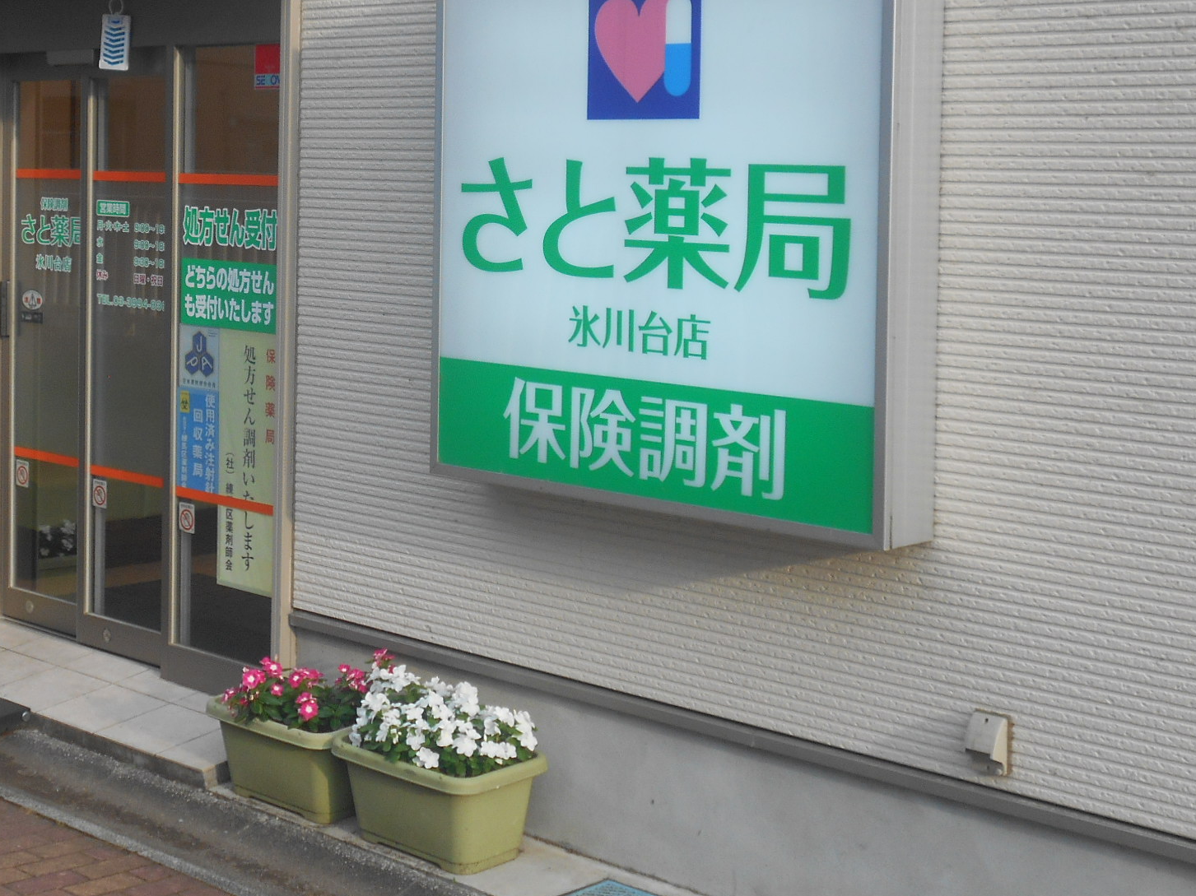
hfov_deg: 31.3
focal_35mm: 61
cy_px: 234
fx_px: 2107
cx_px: 348
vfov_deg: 23.8
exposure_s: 1/250
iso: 100
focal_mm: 6.7
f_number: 3.9
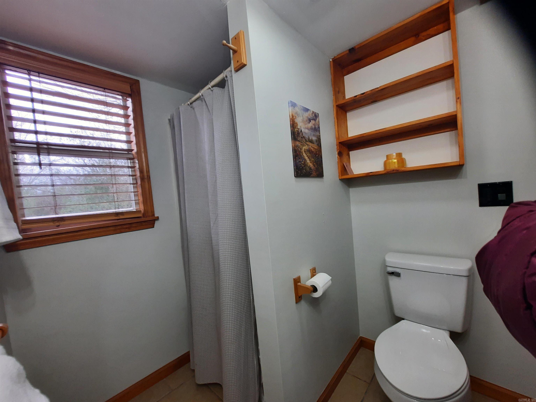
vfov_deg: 89.9
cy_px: 201
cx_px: 268
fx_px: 201
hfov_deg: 106.2
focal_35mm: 13
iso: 80
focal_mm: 1.74
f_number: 2.2
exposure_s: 1/40
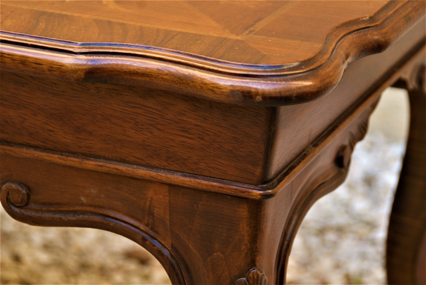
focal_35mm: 135
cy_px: 142
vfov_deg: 10.2
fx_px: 1599
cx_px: 213
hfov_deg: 15.2
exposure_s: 1/160
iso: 250
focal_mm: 90
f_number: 5.6
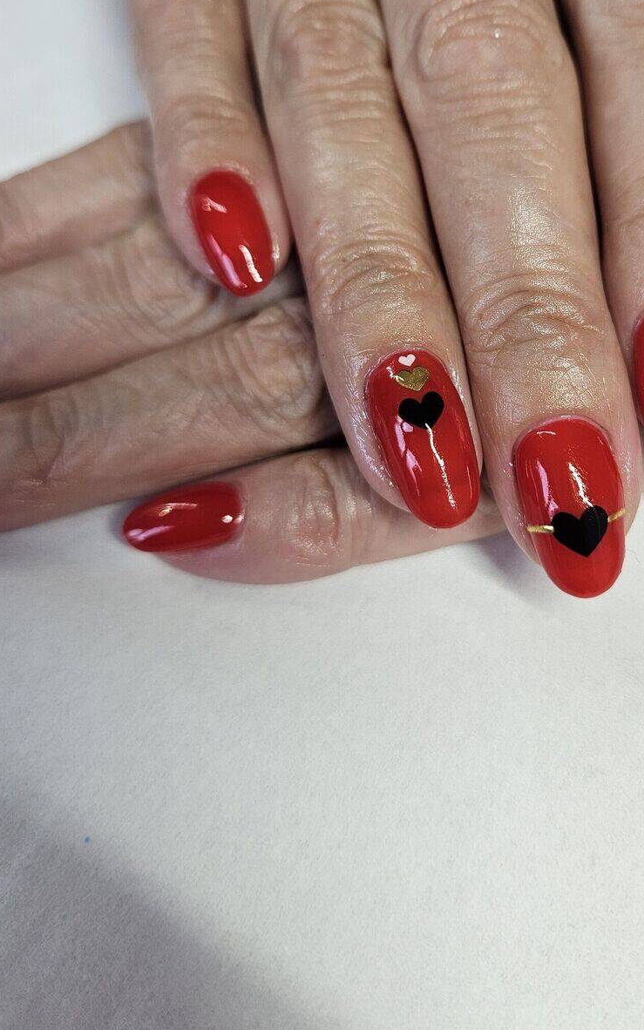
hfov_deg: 37.7
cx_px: 449
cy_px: 366
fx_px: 926
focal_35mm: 33
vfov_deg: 57.2
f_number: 1.8
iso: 32
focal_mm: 5.4
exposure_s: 1/100
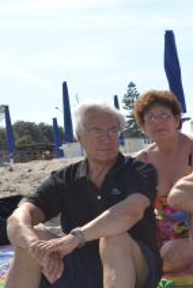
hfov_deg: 15.3
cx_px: 159
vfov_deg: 22.8
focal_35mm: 89
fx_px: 713
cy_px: 132
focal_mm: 28
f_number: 10
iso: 100
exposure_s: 1/200
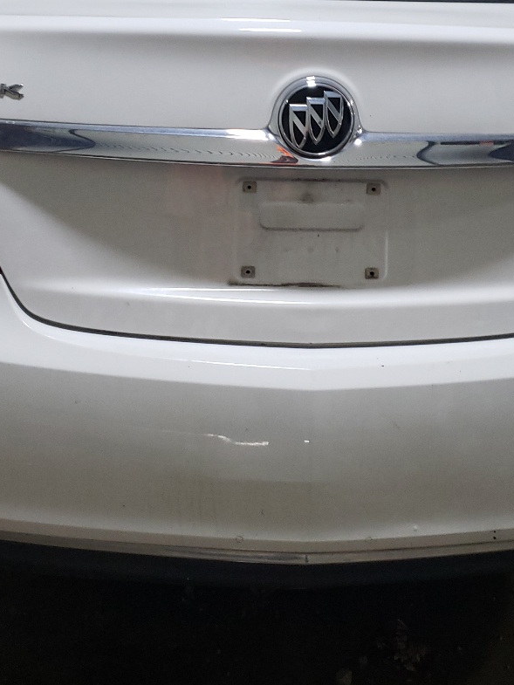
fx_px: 1049
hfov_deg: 27.5
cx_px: 286
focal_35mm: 53
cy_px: 216
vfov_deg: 35.7
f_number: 1.5
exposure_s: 1/60.2
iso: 127
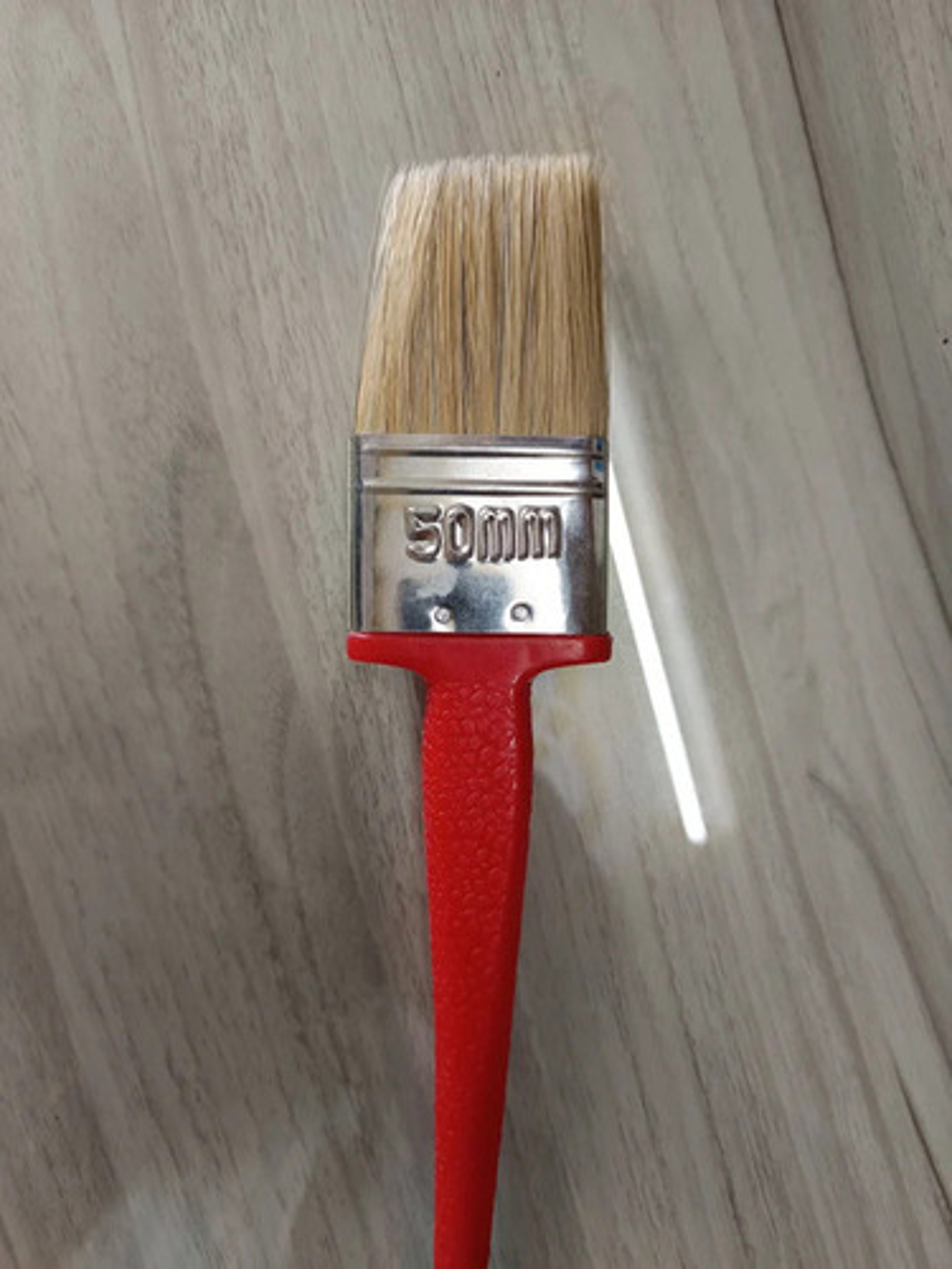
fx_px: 880
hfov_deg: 56.8
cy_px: 634
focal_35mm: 24
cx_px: 476
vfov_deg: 71.6
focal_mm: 5.31
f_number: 1.7
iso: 565
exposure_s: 1/50
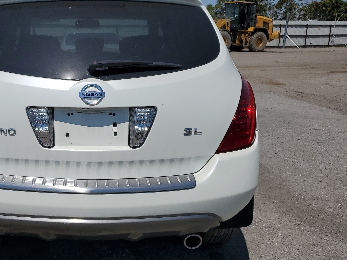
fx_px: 401
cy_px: 143
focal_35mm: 40
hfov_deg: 45.4
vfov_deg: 35.9
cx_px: 92
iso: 50
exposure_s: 1/10000
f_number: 1.5
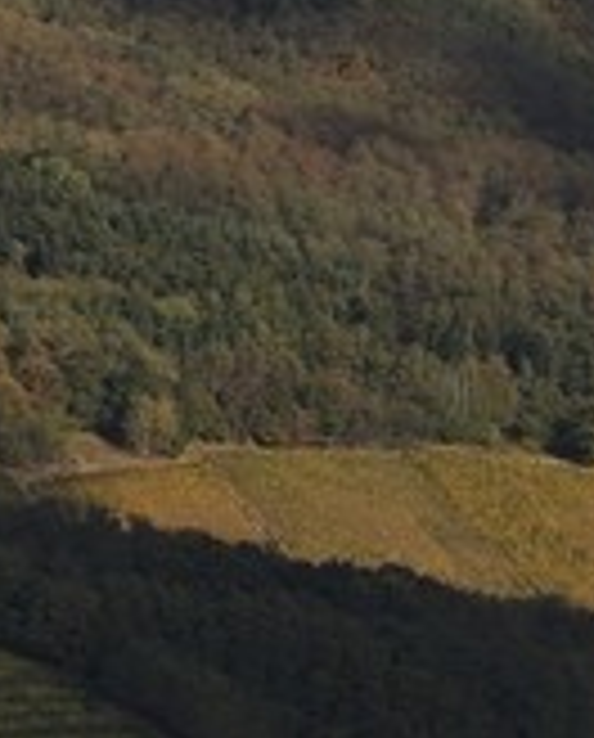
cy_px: -819
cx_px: -2578
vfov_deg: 5.2
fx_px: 7991
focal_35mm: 365
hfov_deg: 3.8
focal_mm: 40
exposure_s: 1/400
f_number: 10
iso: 200
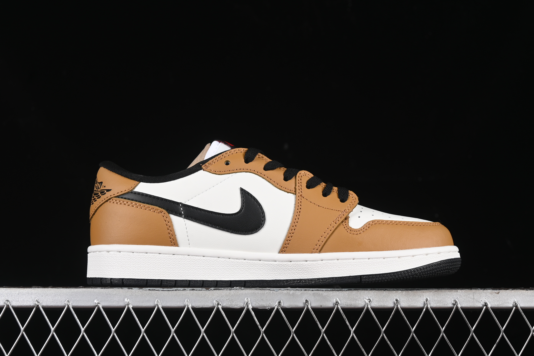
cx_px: 267
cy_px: 178
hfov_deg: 27.0
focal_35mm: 75
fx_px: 1112
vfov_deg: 18.2
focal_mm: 50
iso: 160
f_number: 7.1
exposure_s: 1/80
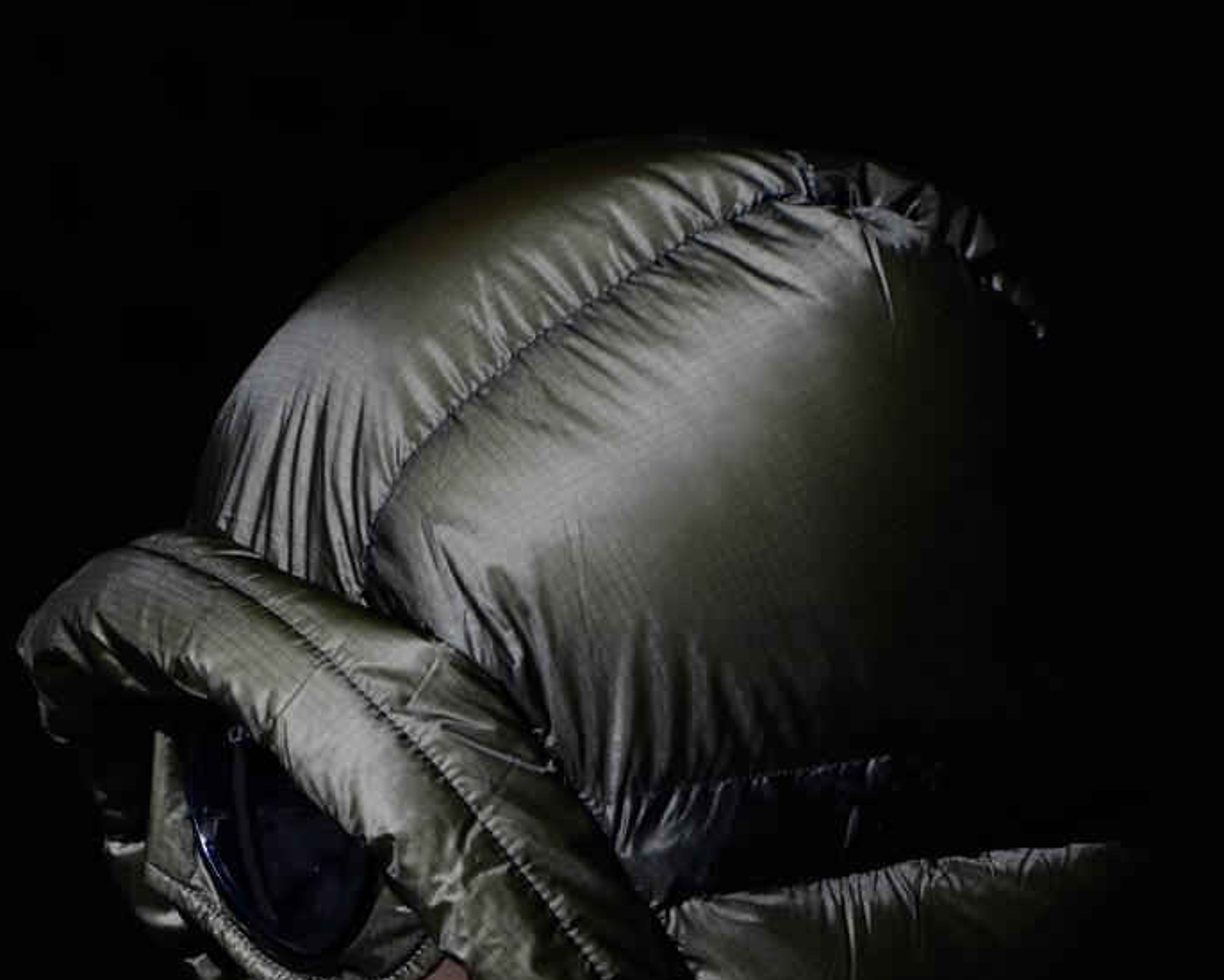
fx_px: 18479
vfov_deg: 3.0
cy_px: 1281
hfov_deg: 3.8
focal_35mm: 510
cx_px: 442
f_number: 6.3
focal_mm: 165
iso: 125
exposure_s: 1/400
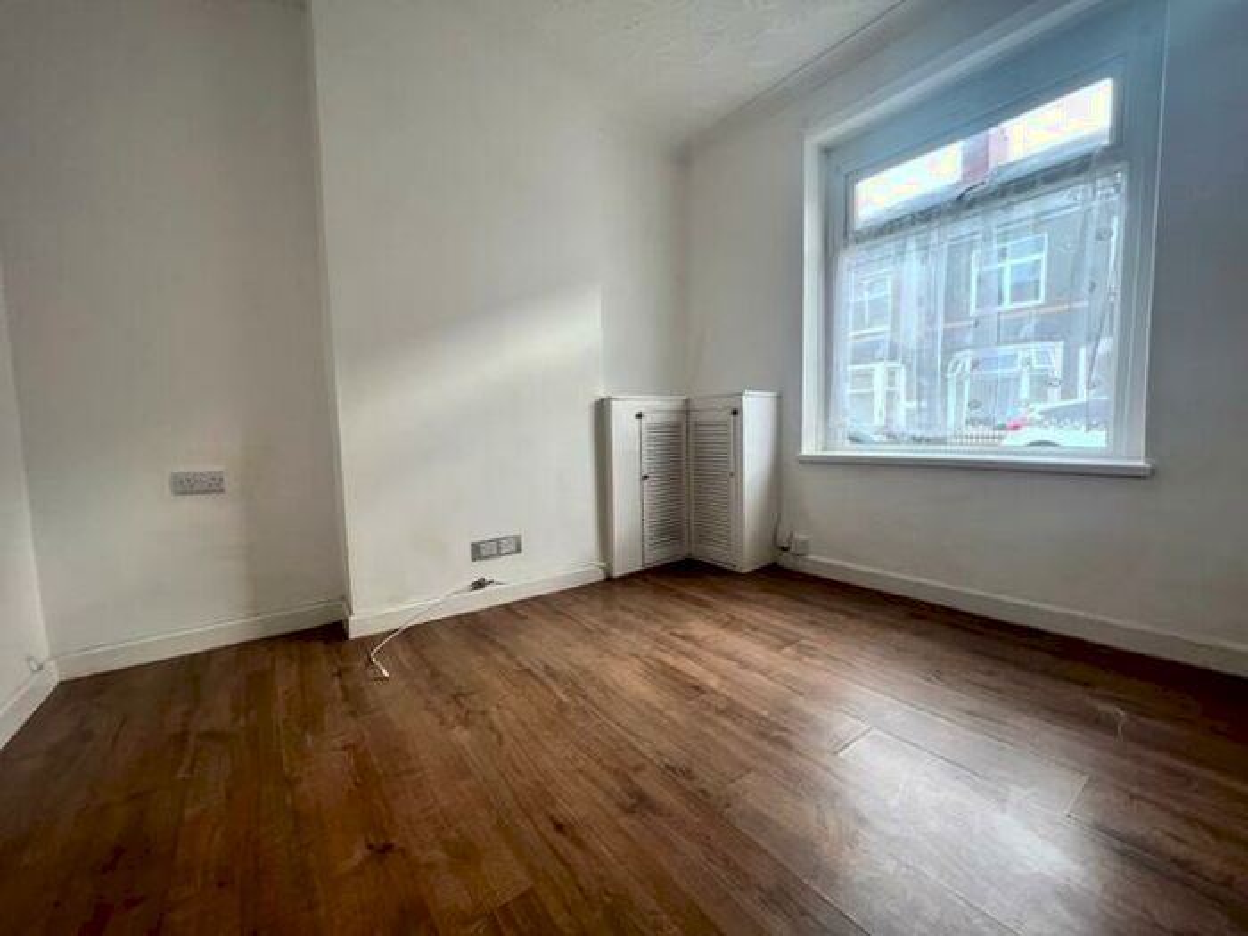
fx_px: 469
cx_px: 624
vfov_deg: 89.9
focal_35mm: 13
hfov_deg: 106.2
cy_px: 468
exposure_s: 1/99
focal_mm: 1.57
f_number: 1.8
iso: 32
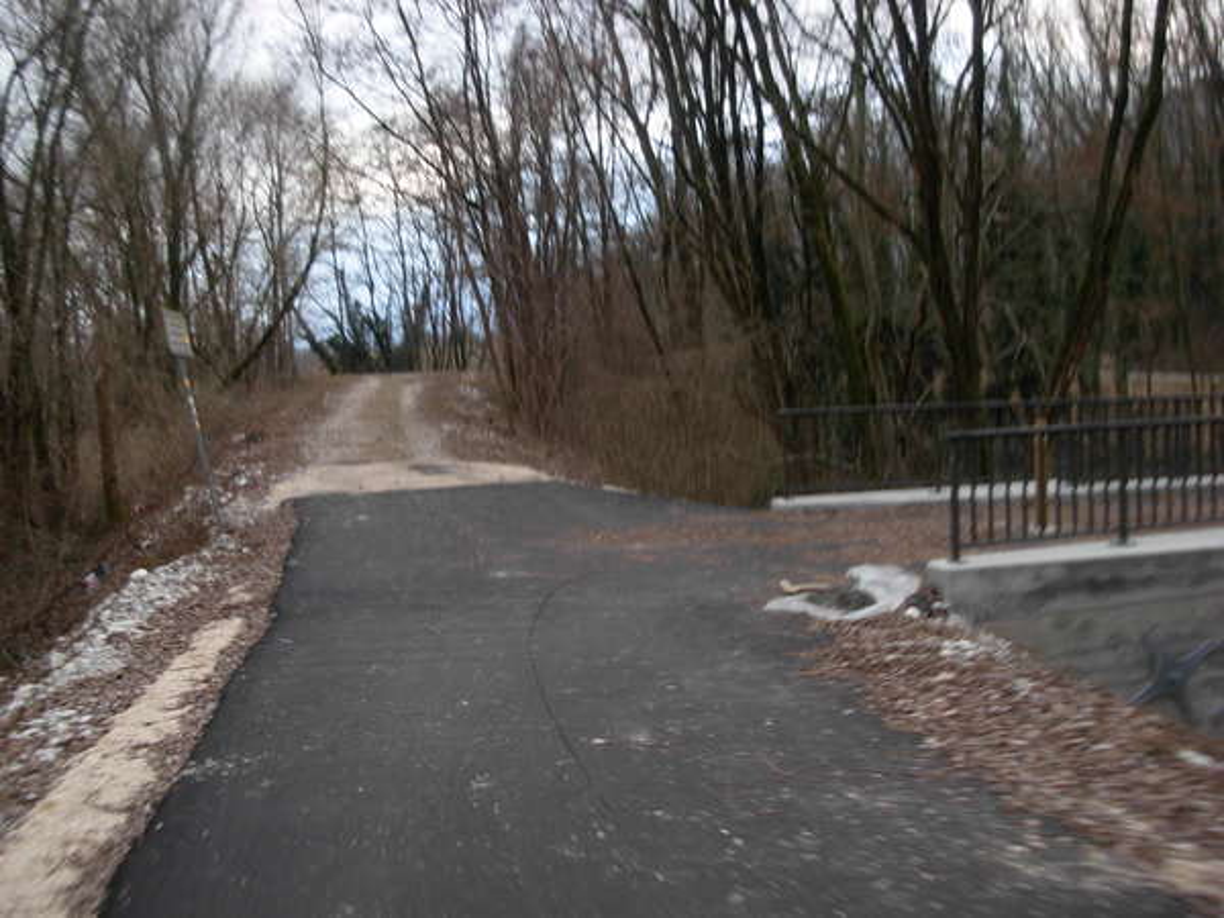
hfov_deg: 49.0
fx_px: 1344
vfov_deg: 37.7
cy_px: 459
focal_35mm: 38
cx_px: 612
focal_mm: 6.3
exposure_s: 1/31
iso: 79
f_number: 2.9
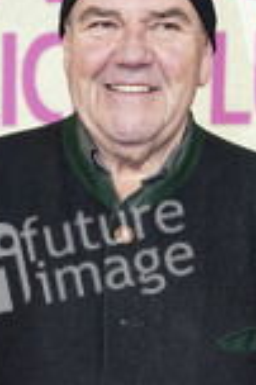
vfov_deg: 13.8
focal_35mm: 147
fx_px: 1571
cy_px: 388
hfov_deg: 9.3
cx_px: 137
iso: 1000
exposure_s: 1/250
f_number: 4.5
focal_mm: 56
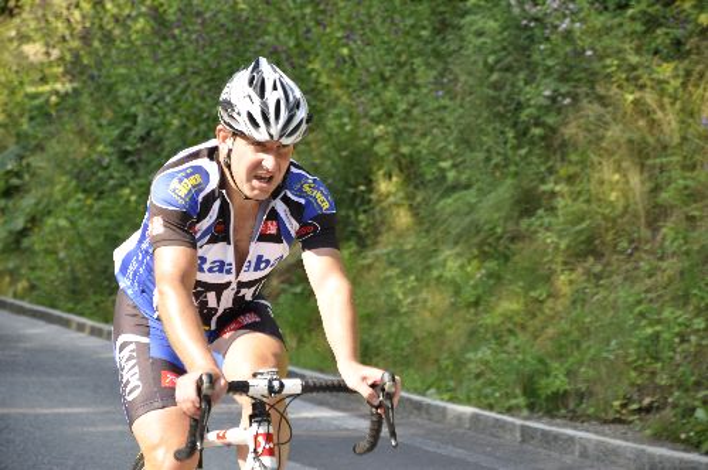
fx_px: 3093
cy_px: 235
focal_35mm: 158
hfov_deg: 13.1
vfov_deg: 8.7
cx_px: 354
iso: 200
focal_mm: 105
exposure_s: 1/160
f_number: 6.3
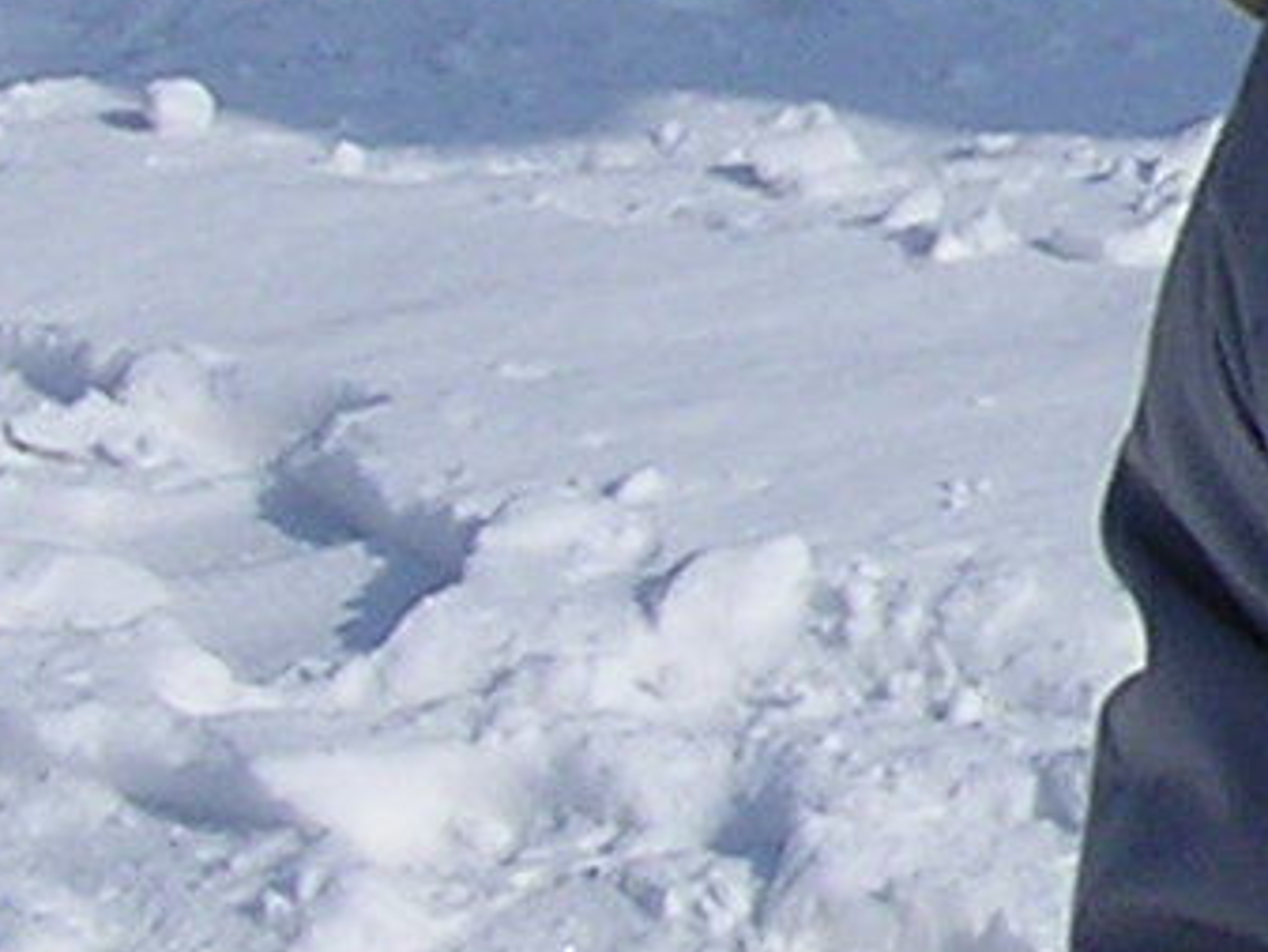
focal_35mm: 231
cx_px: 2664
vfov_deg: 6.4
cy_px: -87
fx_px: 8465
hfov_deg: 8.1
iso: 100
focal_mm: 5.8
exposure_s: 1/566
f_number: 5.6
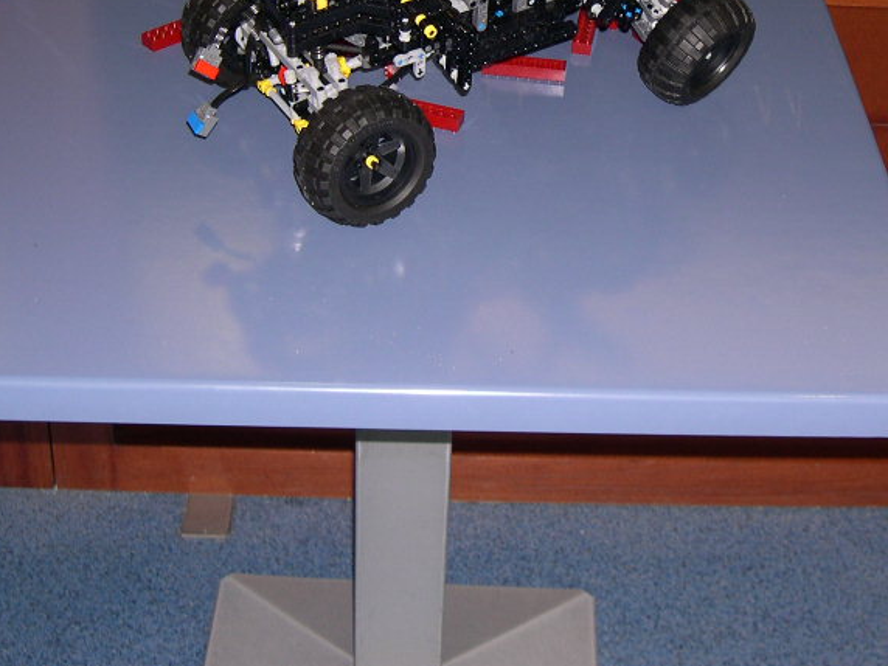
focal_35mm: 68
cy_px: 118
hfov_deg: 28.4
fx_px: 1744
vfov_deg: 21.3
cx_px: 591
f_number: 2.8
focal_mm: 8
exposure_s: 1/60
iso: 100
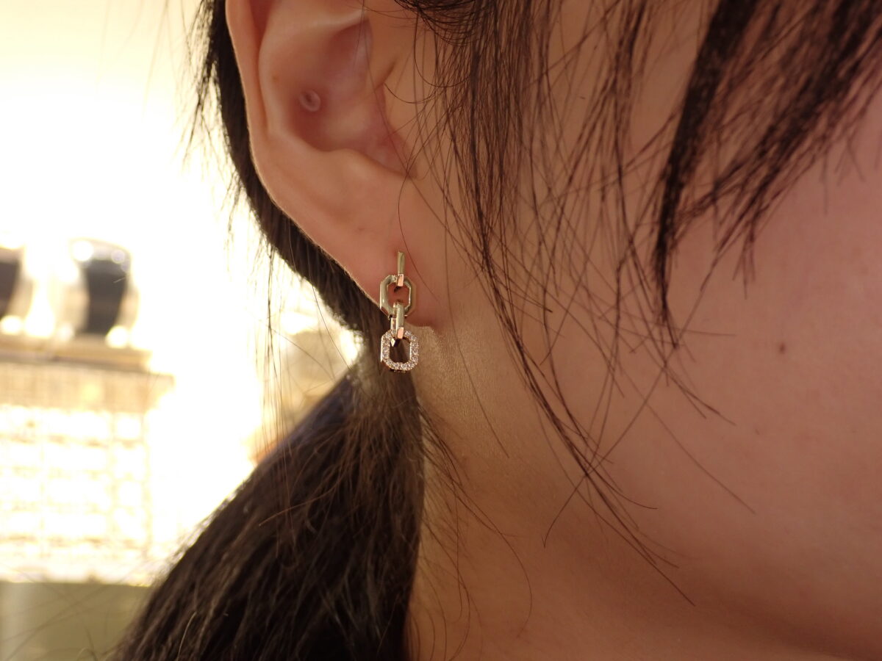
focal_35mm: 58
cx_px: 441
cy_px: 330
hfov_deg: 33.2
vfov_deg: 25.2
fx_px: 1478
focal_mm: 10.35
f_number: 3.5
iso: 200
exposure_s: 1/60
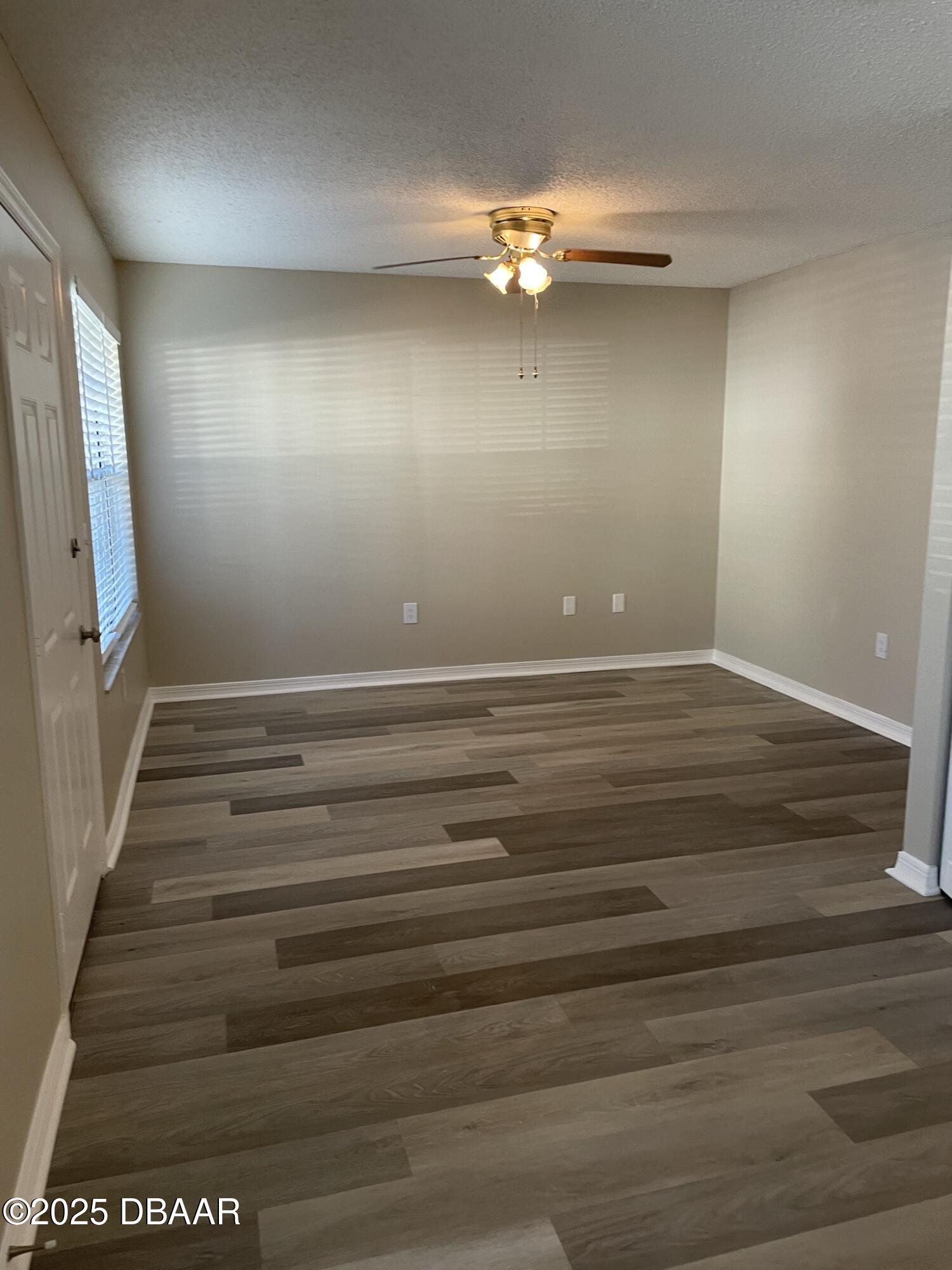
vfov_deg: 67.3
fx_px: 953
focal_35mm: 26
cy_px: 635
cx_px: 476
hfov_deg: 53.1
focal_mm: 4.2
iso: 160
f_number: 1.6
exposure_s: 1/60
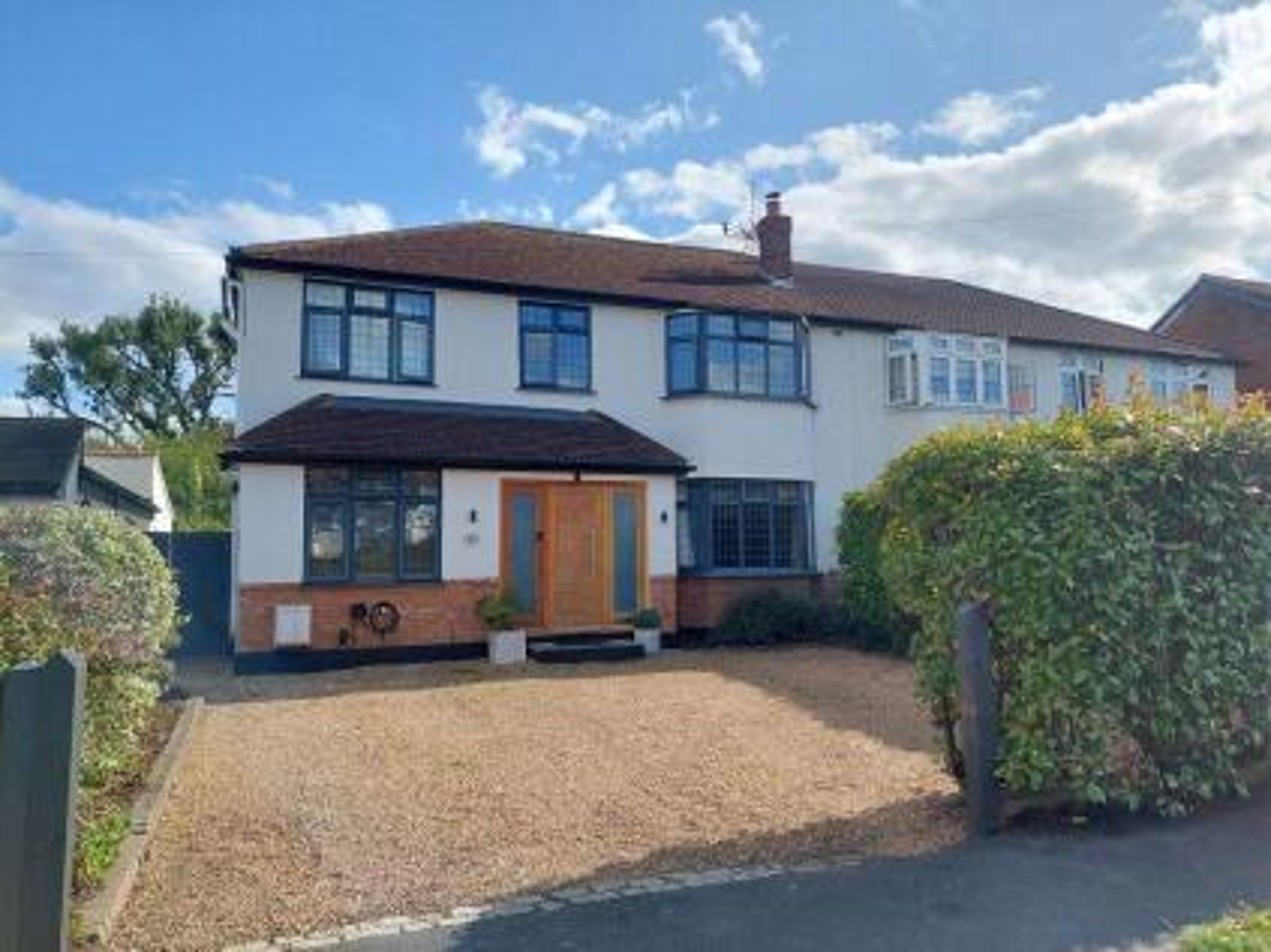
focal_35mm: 24
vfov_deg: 56.8
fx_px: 881
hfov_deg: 71.6
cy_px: 476
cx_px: 636
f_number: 1.8
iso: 40
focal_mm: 5.23
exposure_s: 1/1136
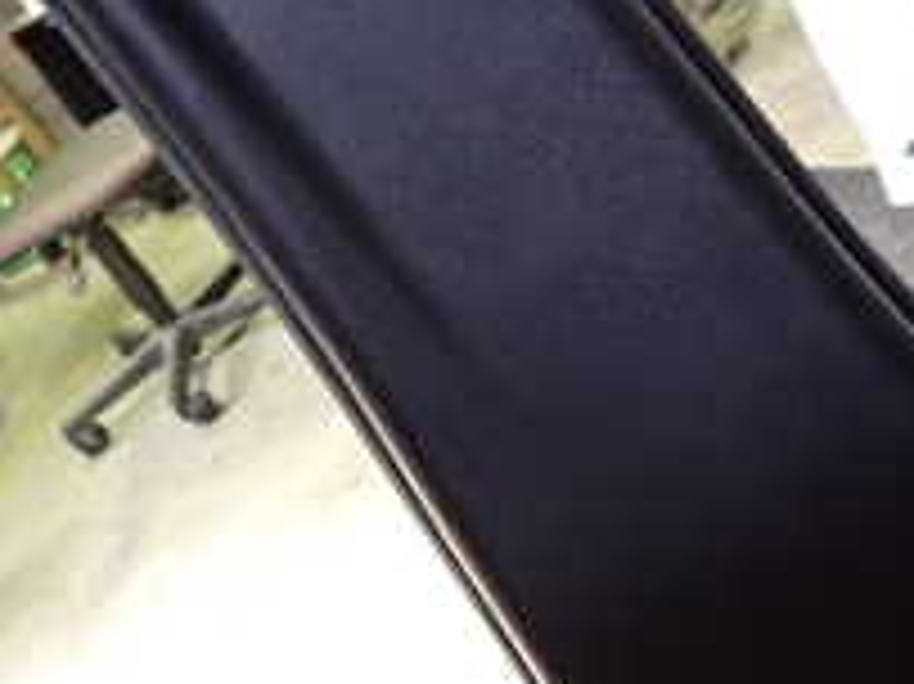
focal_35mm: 74
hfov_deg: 26.3
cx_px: 554
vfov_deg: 19.8
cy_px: 252
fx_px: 1953
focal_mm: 4.5
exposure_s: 1/30
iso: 320
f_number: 2
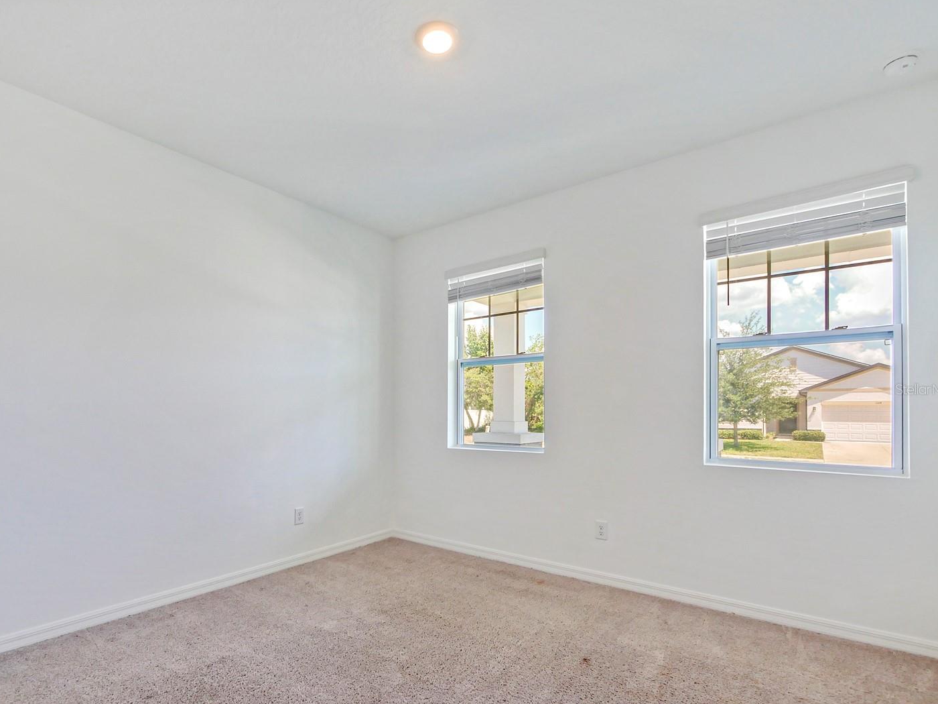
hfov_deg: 94.2
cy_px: 389
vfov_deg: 77.9
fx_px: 434
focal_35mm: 16
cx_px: 423
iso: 320
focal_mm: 7
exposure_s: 1/60
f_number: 4
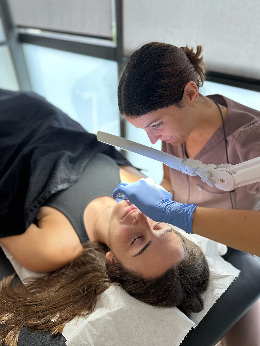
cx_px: 130
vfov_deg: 71.6
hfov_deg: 56.8
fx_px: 240
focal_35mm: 24
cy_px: 173
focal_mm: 6.86
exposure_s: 1/121
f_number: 1.78
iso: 125
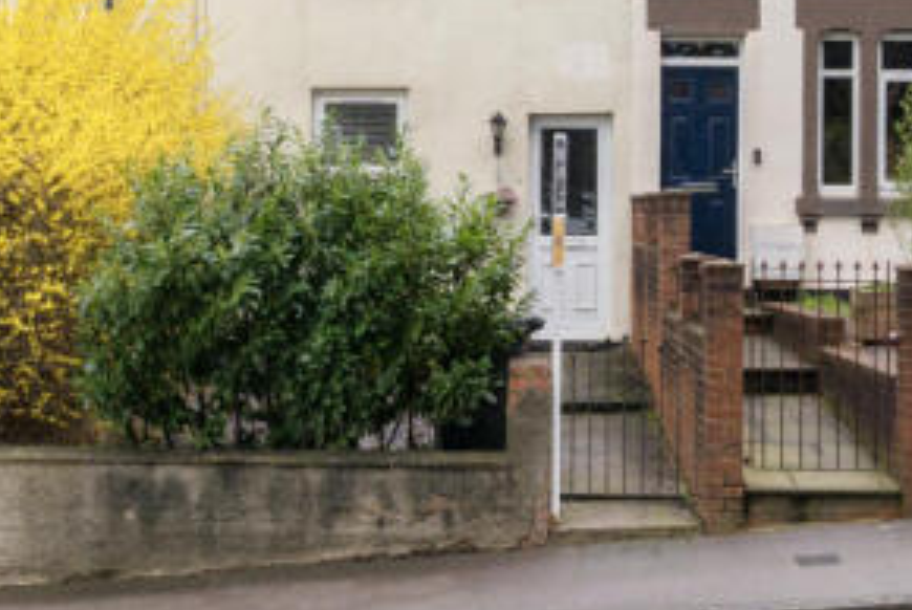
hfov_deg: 28.8
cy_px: 124
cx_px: 495
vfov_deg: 19.3
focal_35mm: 70
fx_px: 1775
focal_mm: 21
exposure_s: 1/160
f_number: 8
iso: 400
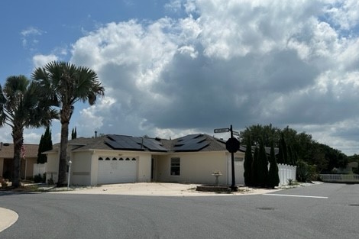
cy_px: 121
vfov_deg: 38.9
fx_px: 339
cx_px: 202
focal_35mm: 34
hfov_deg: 55.7
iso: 80
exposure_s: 1/15625
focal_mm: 6.86
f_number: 1.78
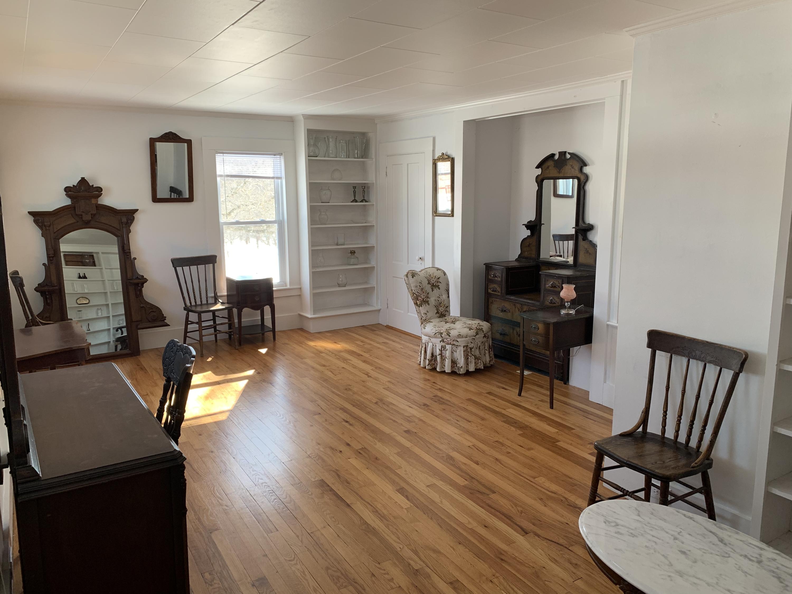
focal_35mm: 26
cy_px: 297
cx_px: 396
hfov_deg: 67.3
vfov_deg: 53.1
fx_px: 595
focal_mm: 4.25
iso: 64
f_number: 1.8
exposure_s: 1/121
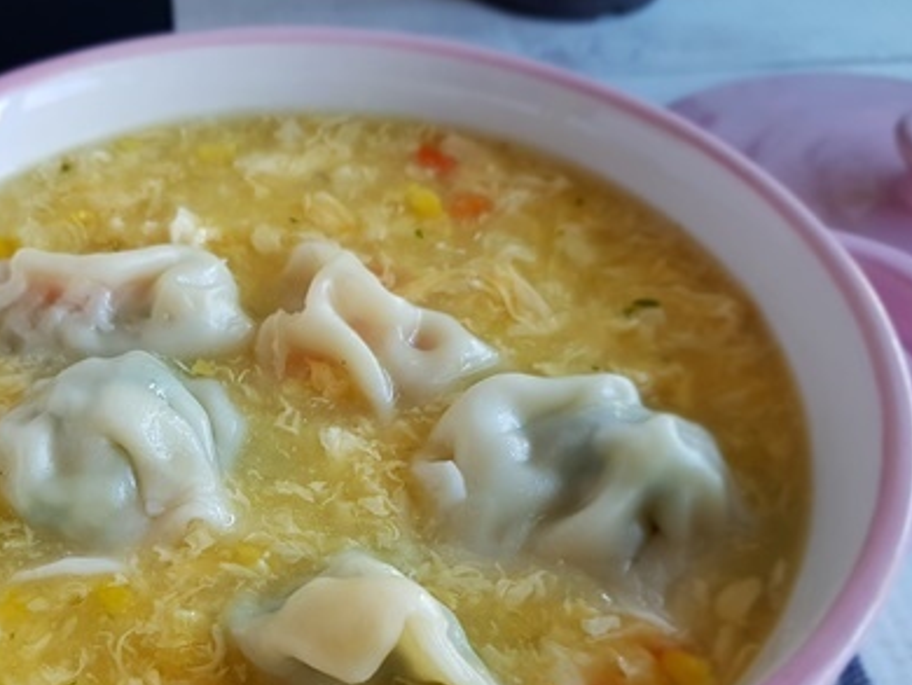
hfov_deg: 43.5
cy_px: 508
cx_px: 243
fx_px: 1107
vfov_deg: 33.7
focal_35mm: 42
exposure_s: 1/50
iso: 64
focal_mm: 4.3
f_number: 1.7
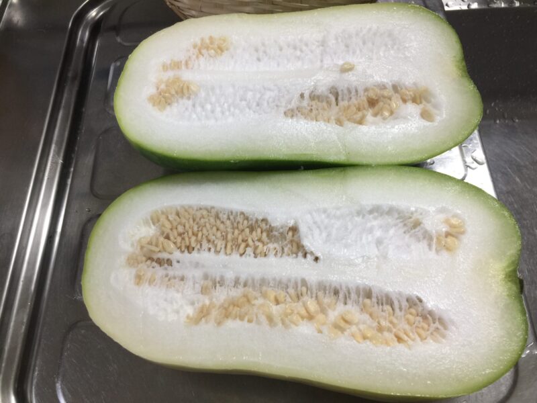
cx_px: 268
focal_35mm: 29
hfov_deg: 61.7
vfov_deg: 48.2
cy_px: 202
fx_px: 450
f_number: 2.2
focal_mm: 4.15
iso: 40
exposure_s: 1/15
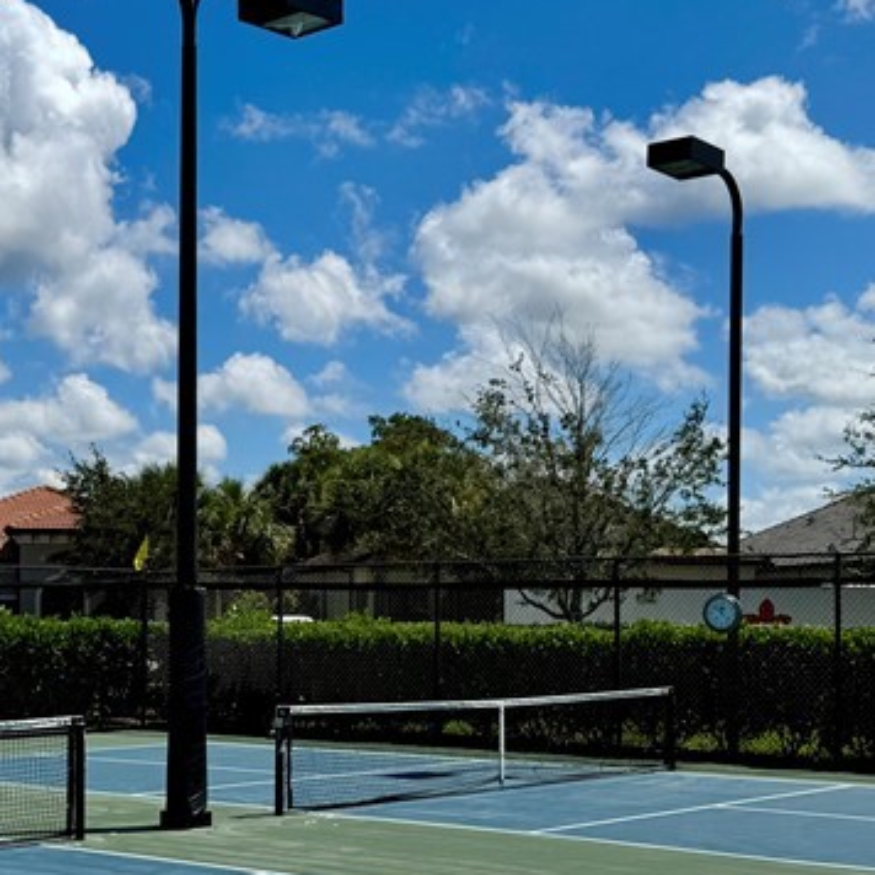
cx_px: 147
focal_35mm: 61
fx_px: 1744
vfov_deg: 28.0
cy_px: 578
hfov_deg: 27.5
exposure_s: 1/7937
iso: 80
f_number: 1.78
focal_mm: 6.76
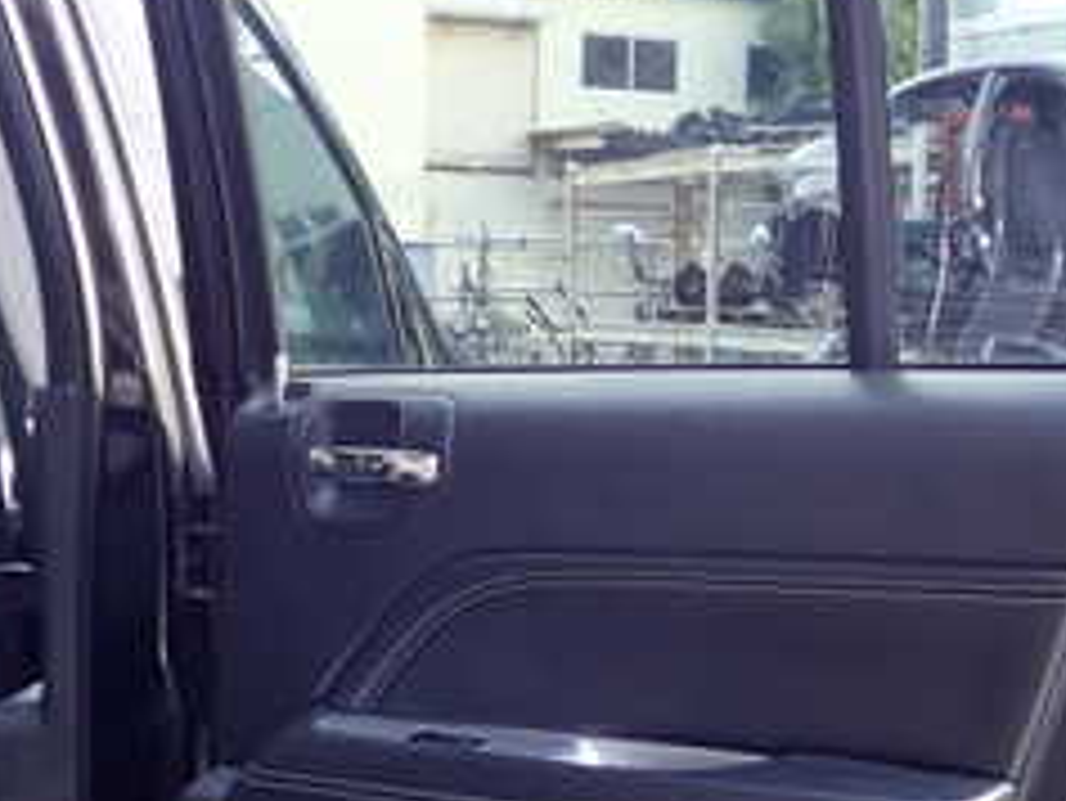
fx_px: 2342
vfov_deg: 19.3
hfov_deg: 25.5
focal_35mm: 76
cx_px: 724
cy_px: 549
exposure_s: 1/60
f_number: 2.3
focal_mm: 5.4
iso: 200
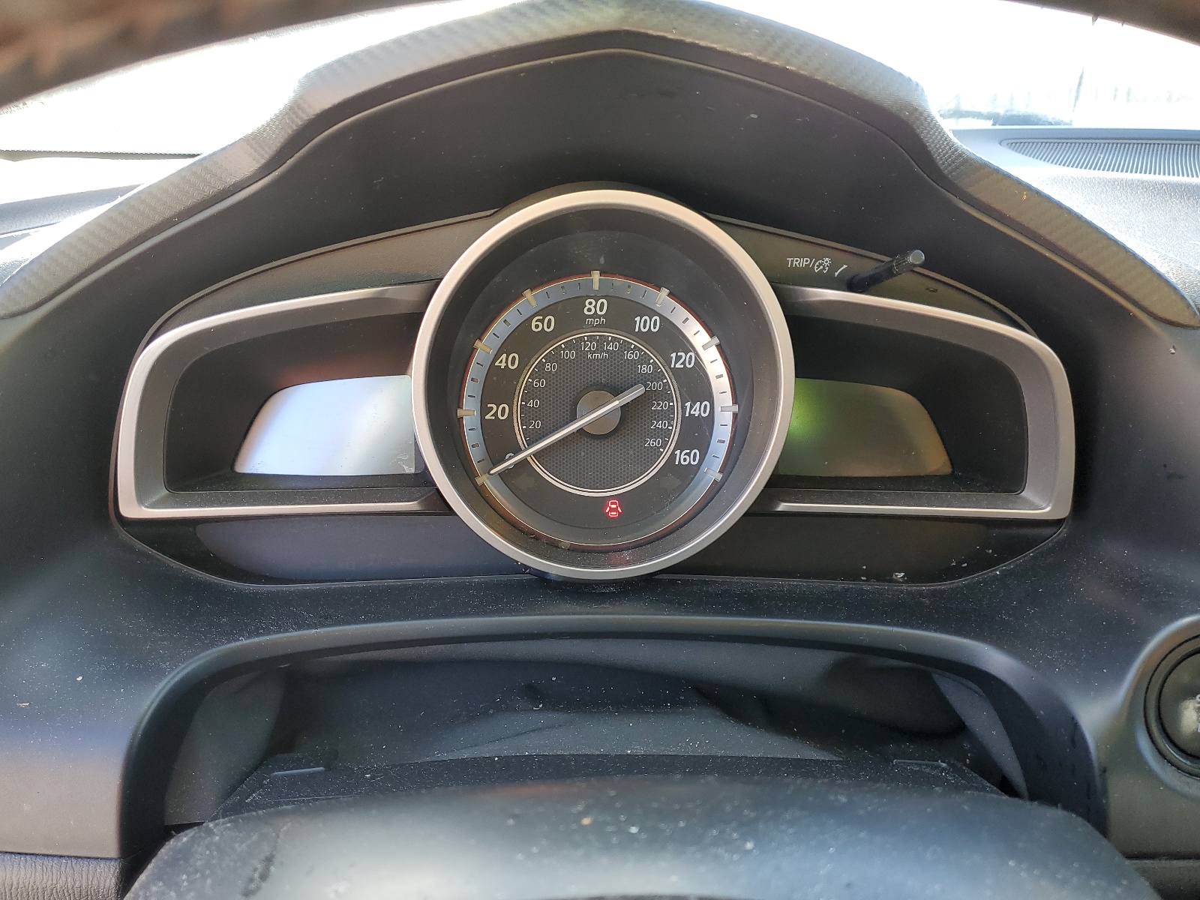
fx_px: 901
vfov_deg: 53.1
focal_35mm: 26
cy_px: 450
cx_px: 600
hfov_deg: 67.3
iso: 54
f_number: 1.5
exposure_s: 1/120
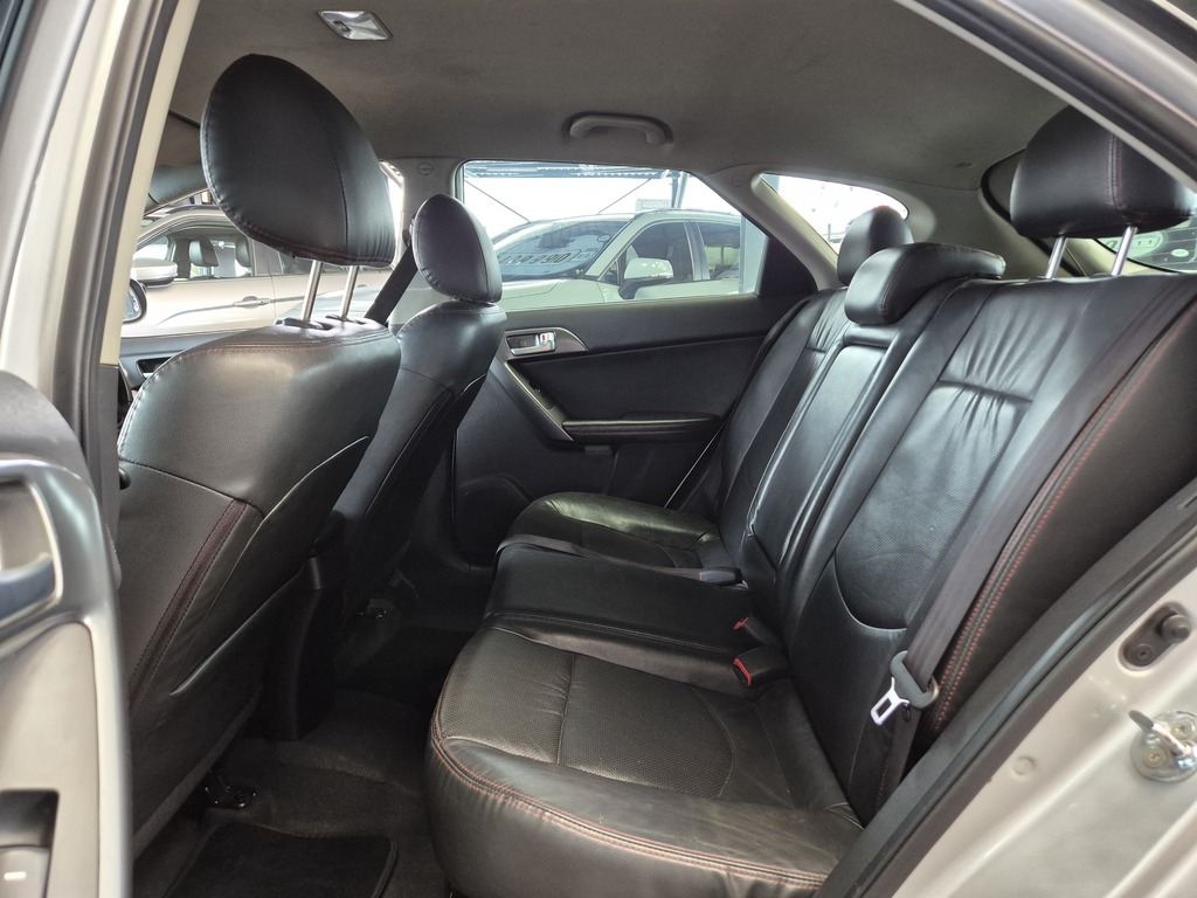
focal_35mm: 23
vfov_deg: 58.9
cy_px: 449
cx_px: 598
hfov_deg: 73.9
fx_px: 795
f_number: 1.8
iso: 640
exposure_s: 1/100
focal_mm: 5.4
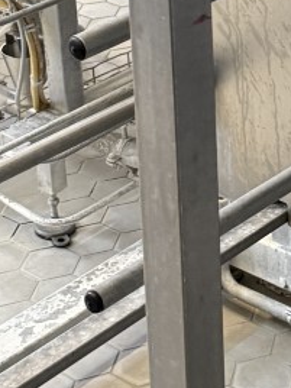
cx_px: 336
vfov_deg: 14.9
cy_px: -45
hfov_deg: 11.3
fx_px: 1446
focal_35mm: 129
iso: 400
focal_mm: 6.76
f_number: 1.78
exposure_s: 1/50
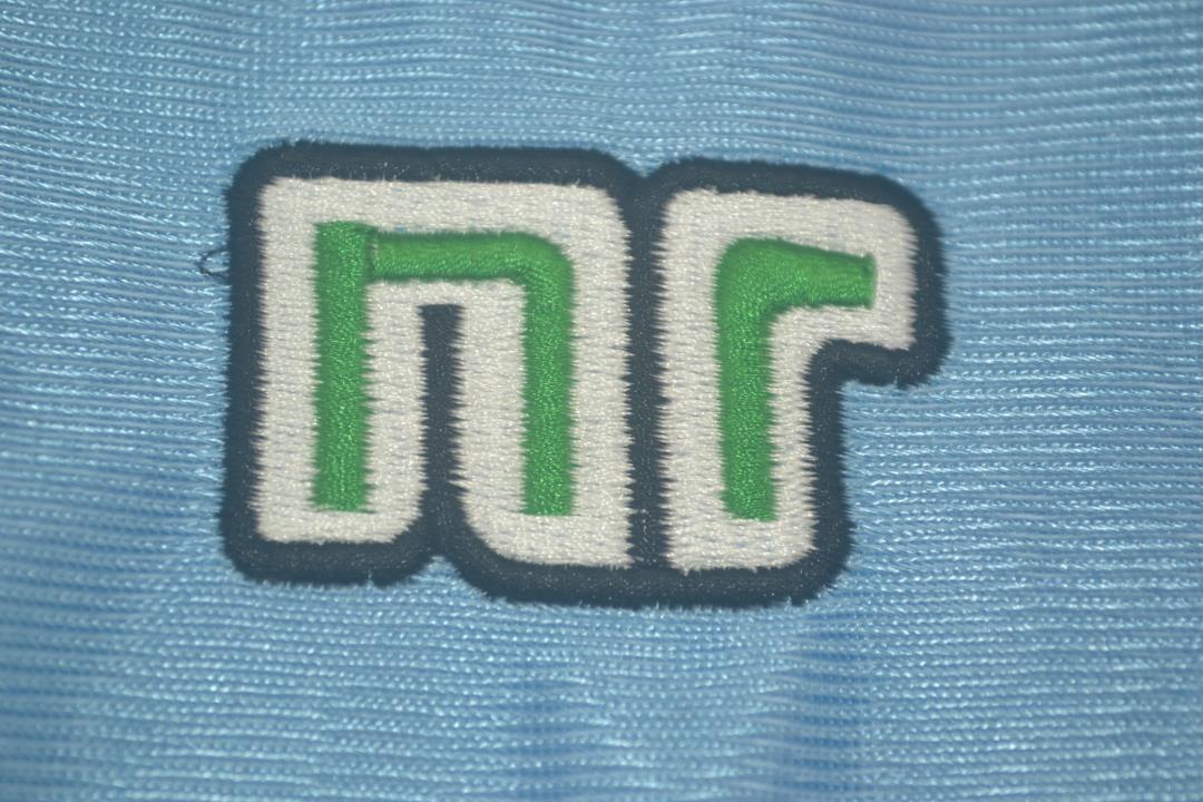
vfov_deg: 16.6
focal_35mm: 82
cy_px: 401
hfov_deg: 24.6
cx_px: 602
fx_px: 2757
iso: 200
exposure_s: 1/60
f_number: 5.6
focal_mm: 55
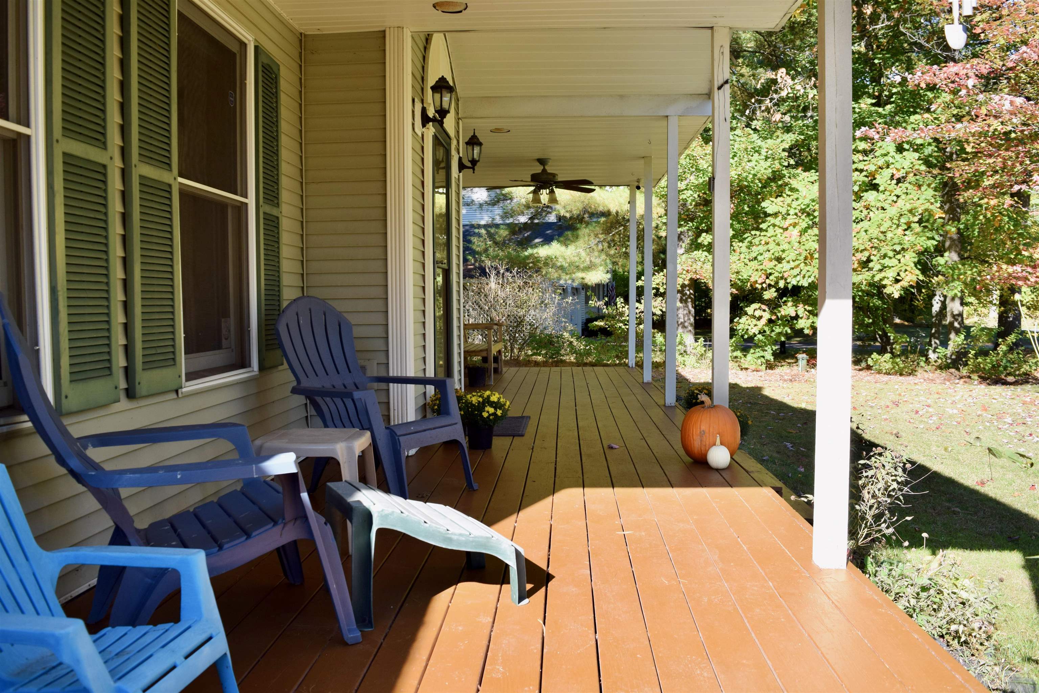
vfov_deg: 47.9
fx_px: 779
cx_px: 520
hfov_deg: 67.4
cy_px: 346
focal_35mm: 27
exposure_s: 1/320
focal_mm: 18
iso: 200
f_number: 6.3
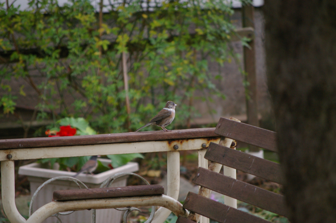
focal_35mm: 300
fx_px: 2797
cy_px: 112
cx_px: 168
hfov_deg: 6.9
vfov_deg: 4.6
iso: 800
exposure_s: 1/125
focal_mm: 200
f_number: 5.6
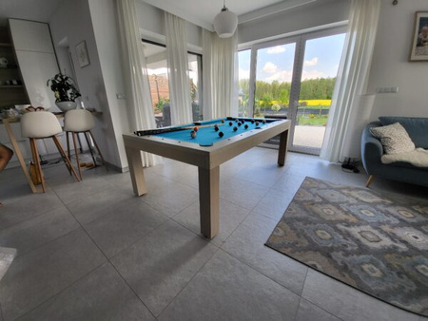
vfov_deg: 90.0
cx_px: 214
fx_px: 161
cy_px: 160
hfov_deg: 106.2
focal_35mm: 13
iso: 64
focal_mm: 1.74
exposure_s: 1/100
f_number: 2.2
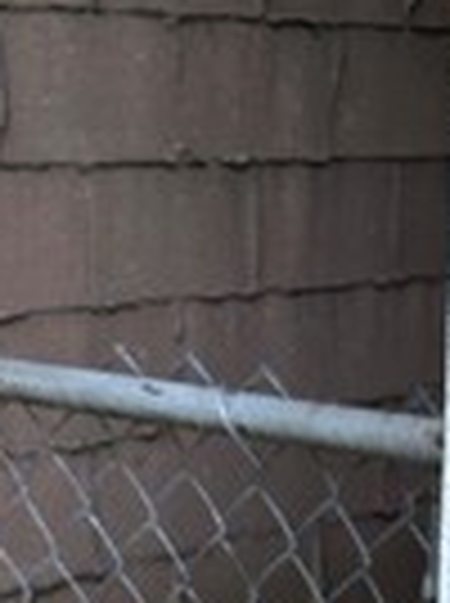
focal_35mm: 115
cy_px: 1314
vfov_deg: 13.7
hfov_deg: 12.8
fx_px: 2000
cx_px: 266
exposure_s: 1/180
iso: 64
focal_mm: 6.86
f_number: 1.78
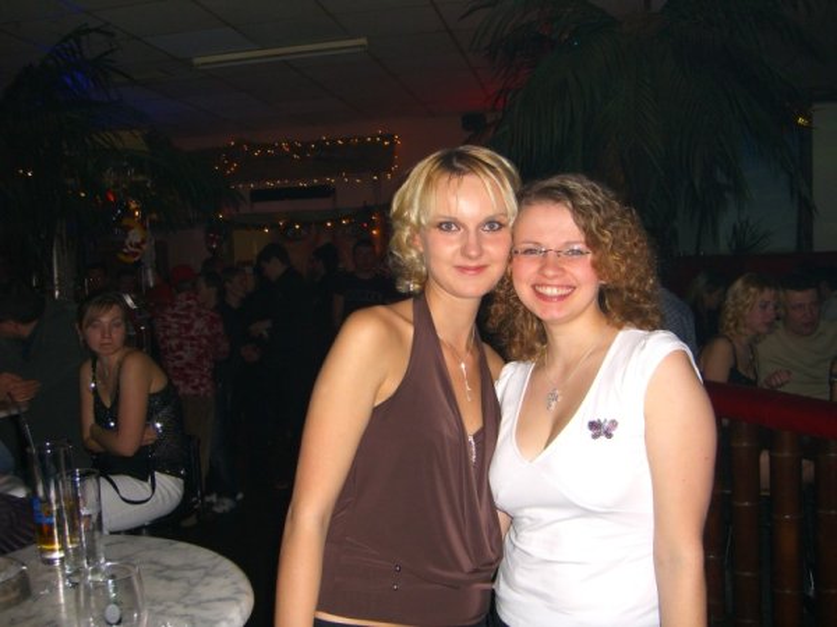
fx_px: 919
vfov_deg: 37.7
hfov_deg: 49.0
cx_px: 418
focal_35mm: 38
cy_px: 314
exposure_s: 1/60
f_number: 2.8
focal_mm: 7.9
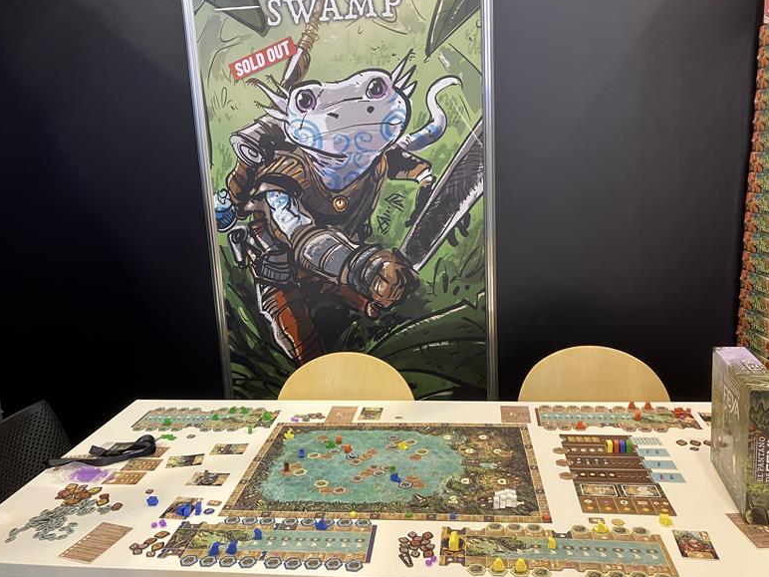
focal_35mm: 29
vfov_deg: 48.2
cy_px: 289
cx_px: 374
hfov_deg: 61.6
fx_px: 644
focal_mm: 3.99
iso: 200
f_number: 1.8
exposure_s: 1/50
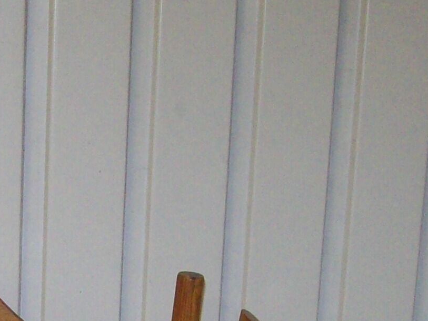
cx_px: 4
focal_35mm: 126
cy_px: 527
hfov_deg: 15.4
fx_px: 1558
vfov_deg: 11.2
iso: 200
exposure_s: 1/64
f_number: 2.7
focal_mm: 6
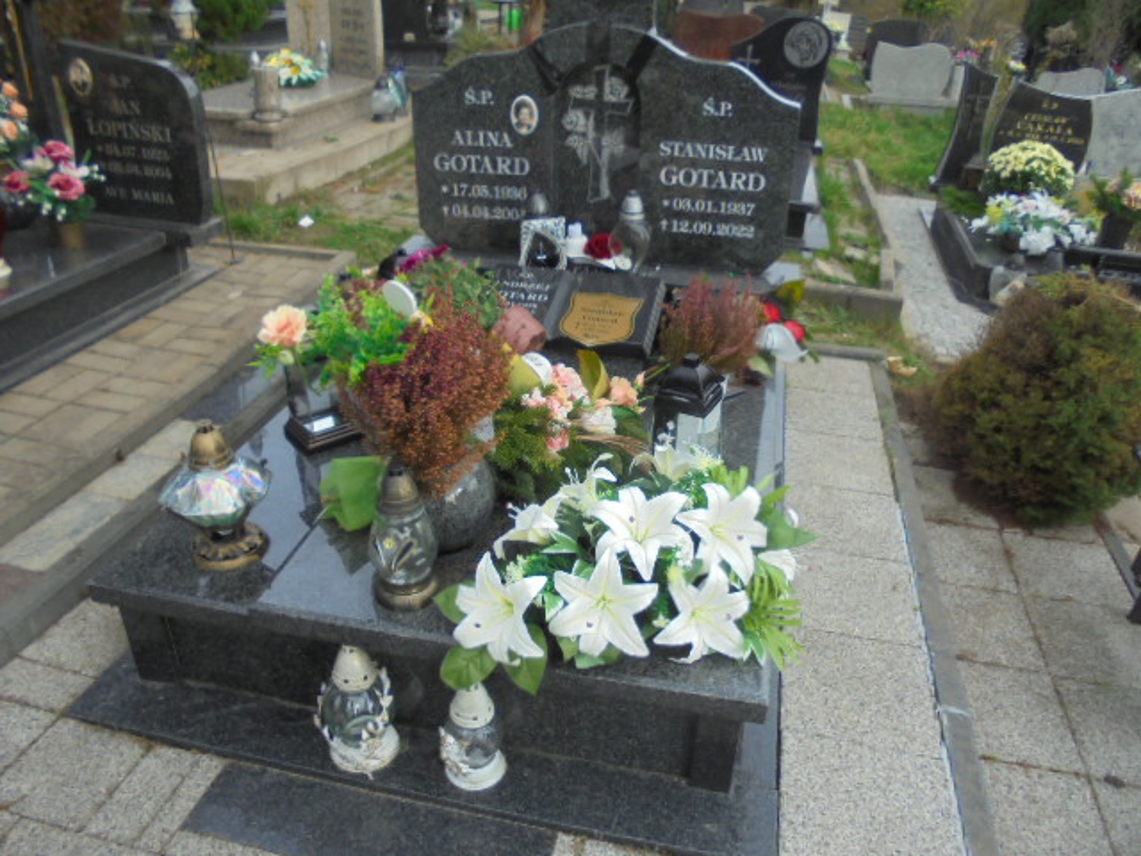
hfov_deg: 67.3
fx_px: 857
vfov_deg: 53.1
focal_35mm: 26
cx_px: 570
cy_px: 428
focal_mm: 4.6
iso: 100
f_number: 3.5
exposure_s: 1/200
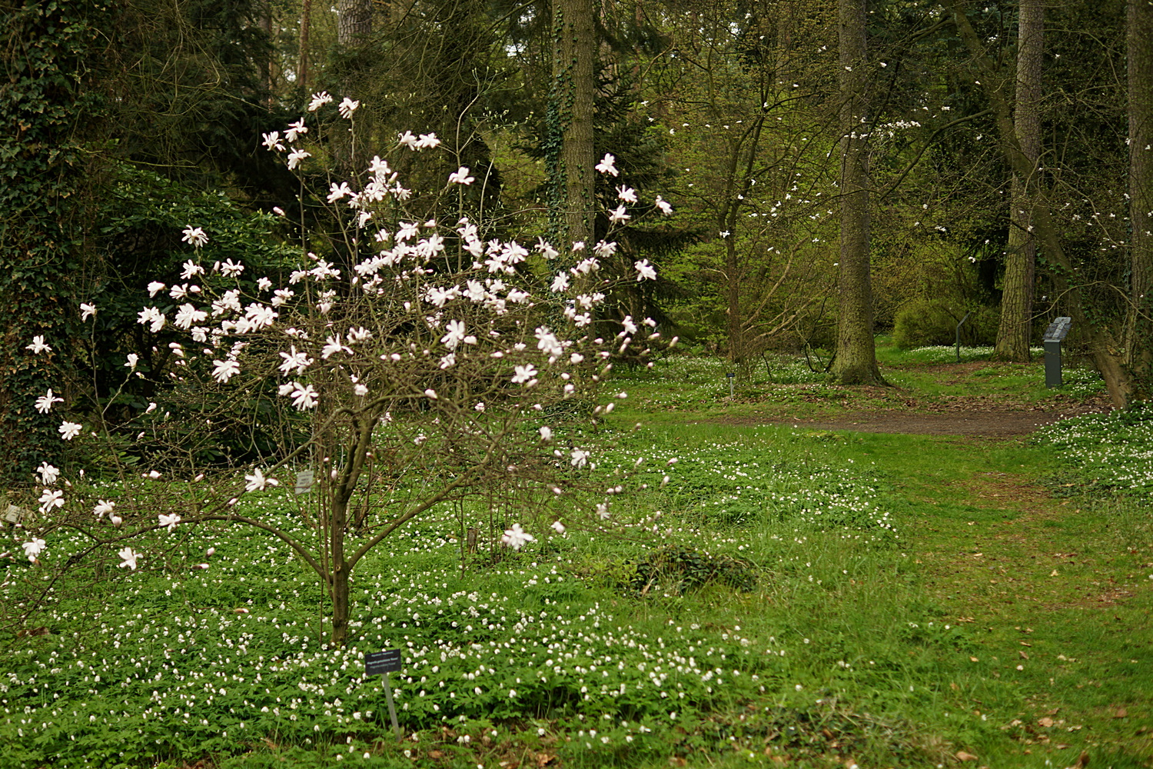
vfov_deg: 25.8
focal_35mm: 52
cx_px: 576
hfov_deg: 37.9
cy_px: 384
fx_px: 1681
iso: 100
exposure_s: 1/100
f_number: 1.8
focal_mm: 35
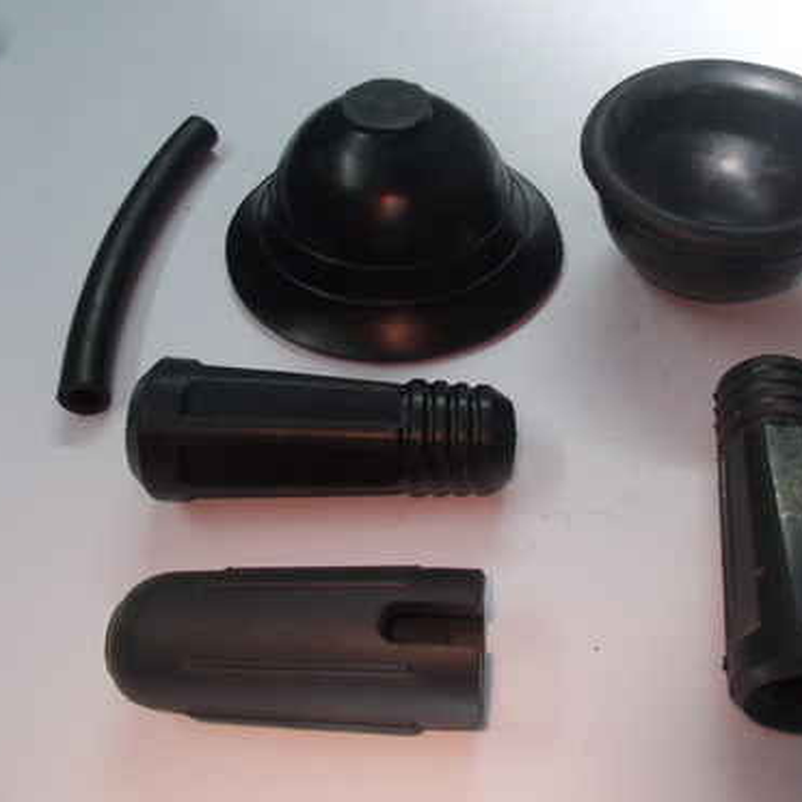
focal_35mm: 31
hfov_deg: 52.3
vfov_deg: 52.5
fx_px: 813
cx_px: 471
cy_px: 401
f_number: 3.2
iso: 250
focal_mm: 4.6
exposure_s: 1/25
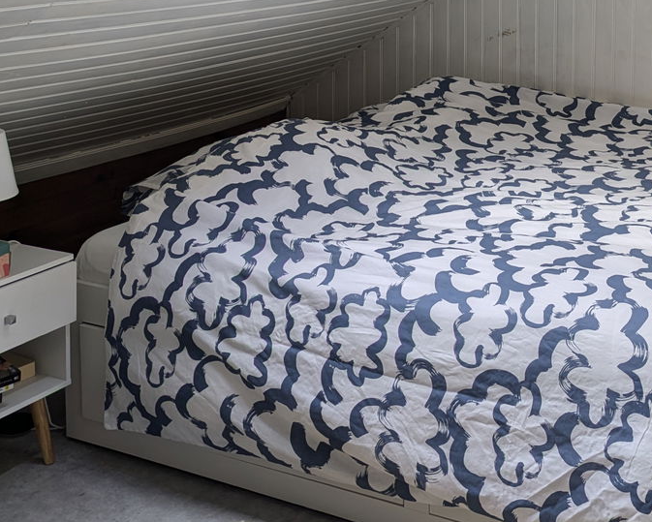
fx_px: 1120
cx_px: 480
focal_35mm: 58
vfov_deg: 24.8
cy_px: -19
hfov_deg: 31.9
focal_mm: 5.43
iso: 45
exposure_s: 1/184
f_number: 1.89
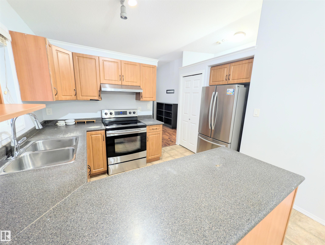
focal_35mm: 12
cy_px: 122
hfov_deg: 110.5
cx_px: 162
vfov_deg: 94.6
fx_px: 113
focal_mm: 2.02
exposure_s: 1/30
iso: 79
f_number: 1.7
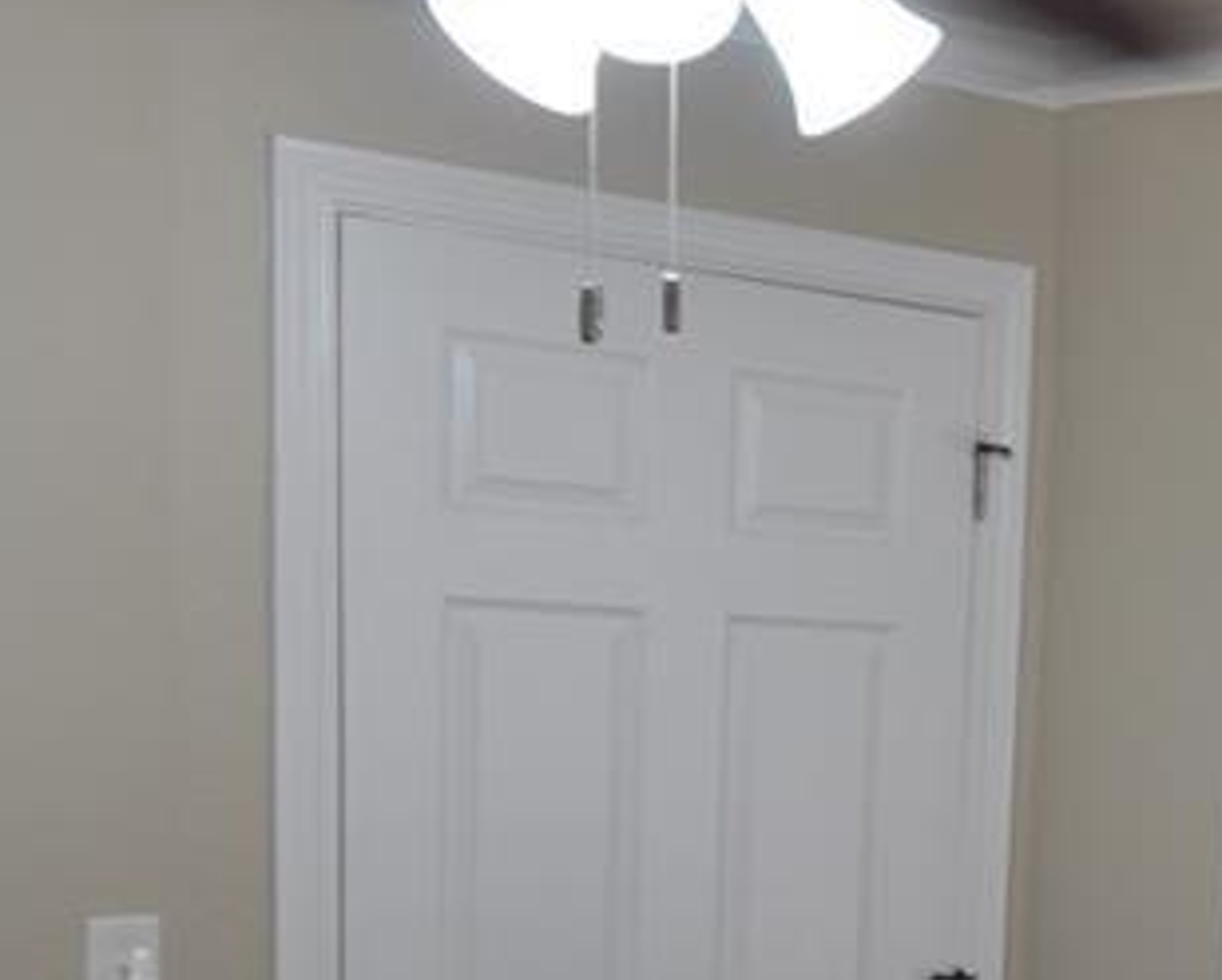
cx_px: 1301
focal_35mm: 56
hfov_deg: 30.5
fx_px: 2027
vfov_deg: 26.0
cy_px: 942
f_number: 4
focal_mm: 12
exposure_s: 1/40
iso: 200
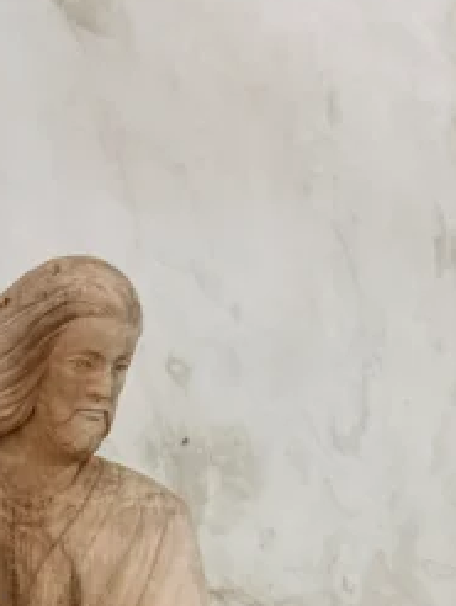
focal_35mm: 78
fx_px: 1368
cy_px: 673
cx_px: 17
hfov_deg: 18.5
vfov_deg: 23.4
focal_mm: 6.76
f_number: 1.78
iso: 500
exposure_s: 1/50
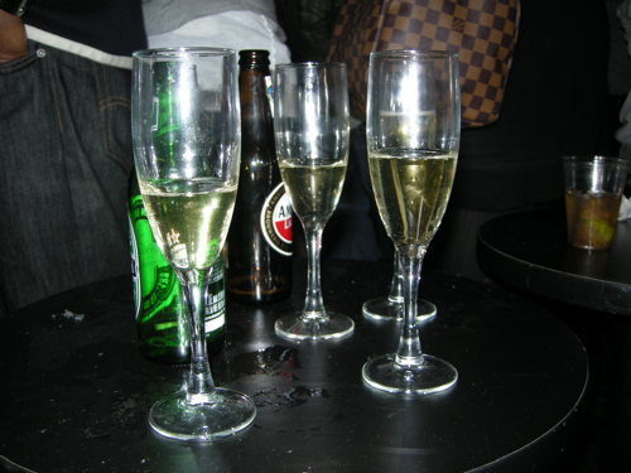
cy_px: 236
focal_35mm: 36
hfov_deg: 51.4
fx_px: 656
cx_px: 316
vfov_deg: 39.7
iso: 64
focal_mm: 7.5
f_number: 2.7
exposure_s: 1/60
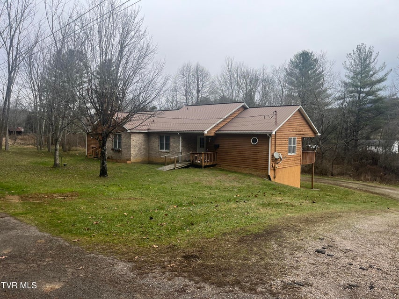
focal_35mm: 26
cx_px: 200
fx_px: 300
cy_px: 150
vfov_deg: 53.1
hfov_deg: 67.3
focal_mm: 5.1
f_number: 1.6
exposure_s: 1/1517
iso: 50
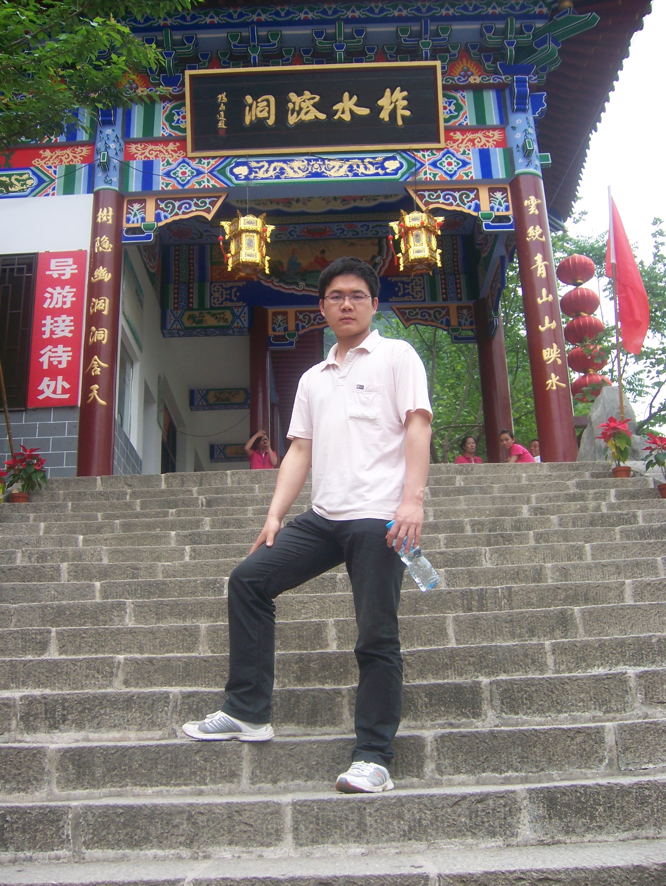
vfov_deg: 51.3
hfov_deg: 39.7
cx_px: 333
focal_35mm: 36
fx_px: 922
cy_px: 443
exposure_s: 1/320
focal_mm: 6
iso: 80
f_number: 2.8
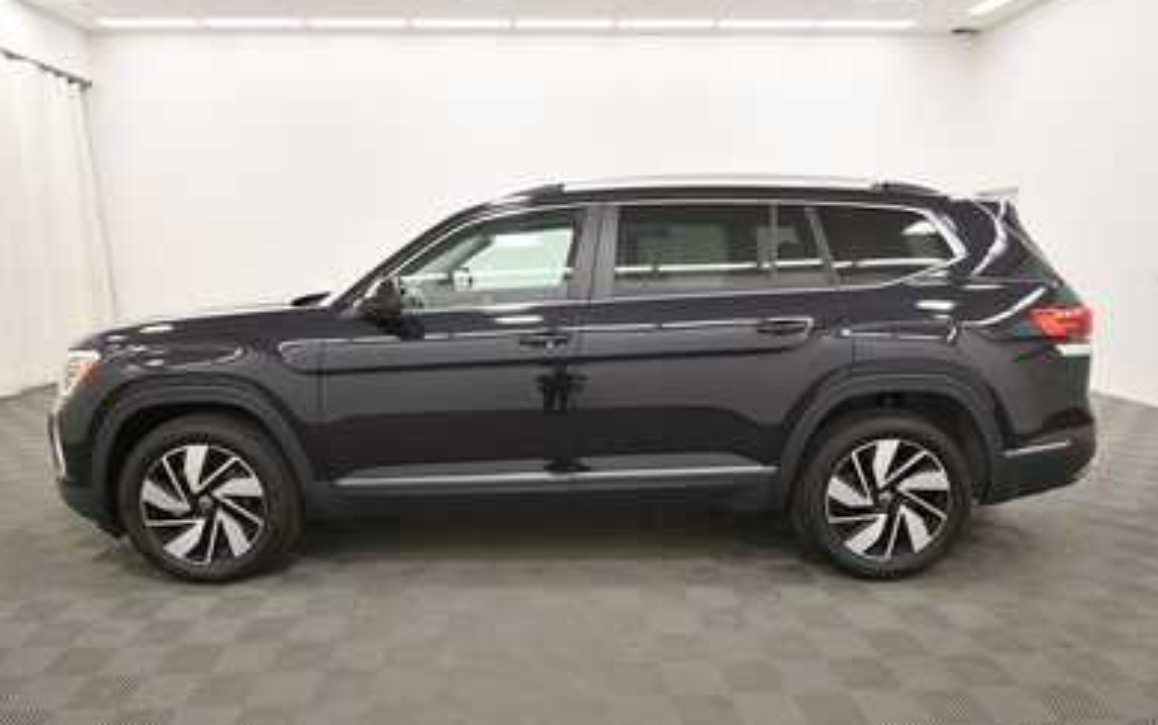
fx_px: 726
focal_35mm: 23
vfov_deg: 53.0
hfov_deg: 77.1
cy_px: 379
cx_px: 567
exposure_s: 1/125
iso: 900
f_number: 5
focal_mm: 15
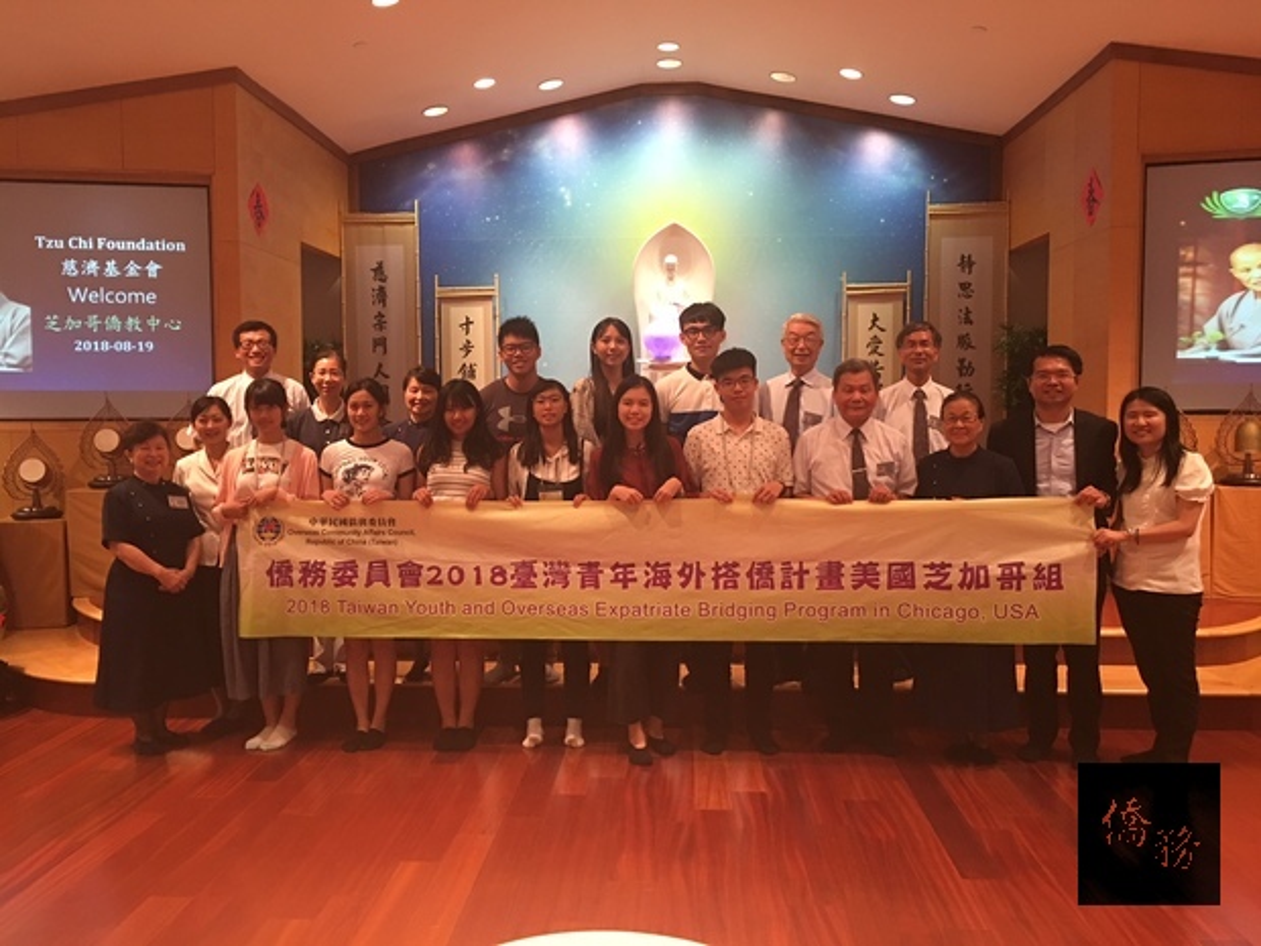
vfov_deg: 48.2
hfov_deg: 61.7
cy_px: 473
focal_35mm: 29
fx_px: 1056
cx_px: 630
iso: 80
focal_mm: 4.15
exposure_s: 1/10
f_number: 2.2
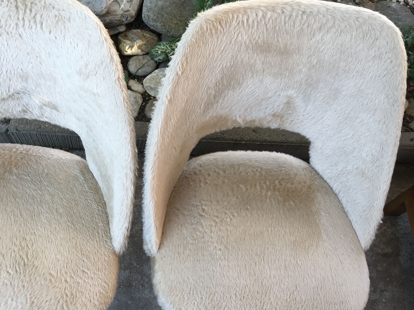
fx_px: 478
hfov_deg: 46.2
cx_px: 142
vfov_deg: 35.9
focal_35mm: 40
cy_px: 180
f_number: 2.2
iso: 40
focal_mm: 4.15
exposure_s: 1/100
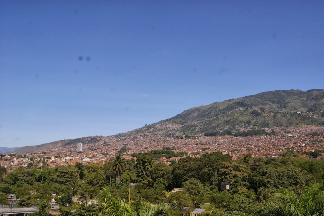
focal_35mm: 33
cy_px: 108
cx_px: 162
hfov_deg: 57.2
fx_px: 297
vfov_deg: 40.0
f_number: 10
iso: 100
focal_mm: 22
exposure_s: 1/250
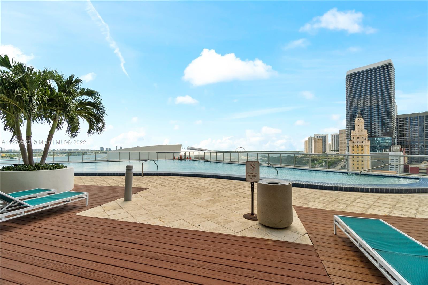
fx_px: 178
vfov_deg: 77.3
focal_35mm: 15
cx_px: 214
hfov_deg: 100.4
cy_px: 142
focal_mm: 10
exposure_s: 1/500
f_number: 5
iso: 100
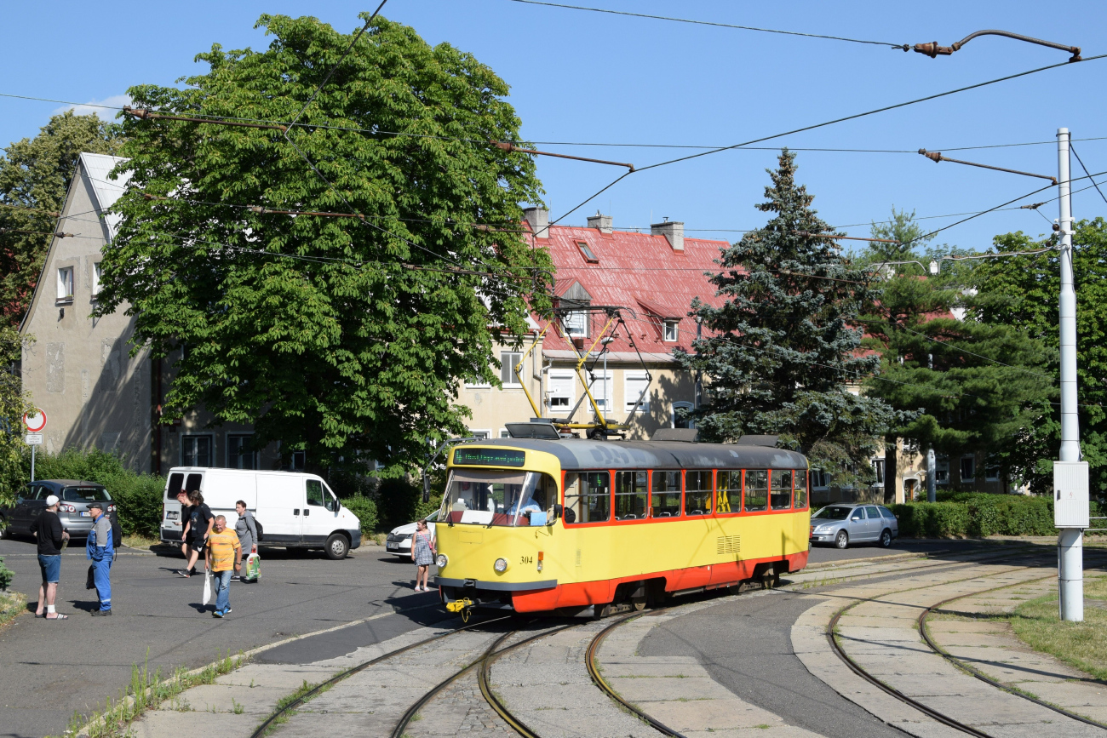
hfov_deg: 41.1
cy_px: 369
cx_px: 554
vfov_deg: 28.1
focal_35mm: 48
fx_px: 1476
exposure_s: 1/500
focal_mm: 32
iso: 250
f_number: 11
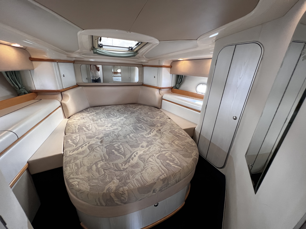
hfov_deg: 106.2
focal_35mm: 13
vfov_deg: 89.9
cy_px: 114
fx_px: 115
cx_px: 153
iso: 200
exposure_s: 1/99
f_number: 1.8
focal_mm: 1.57
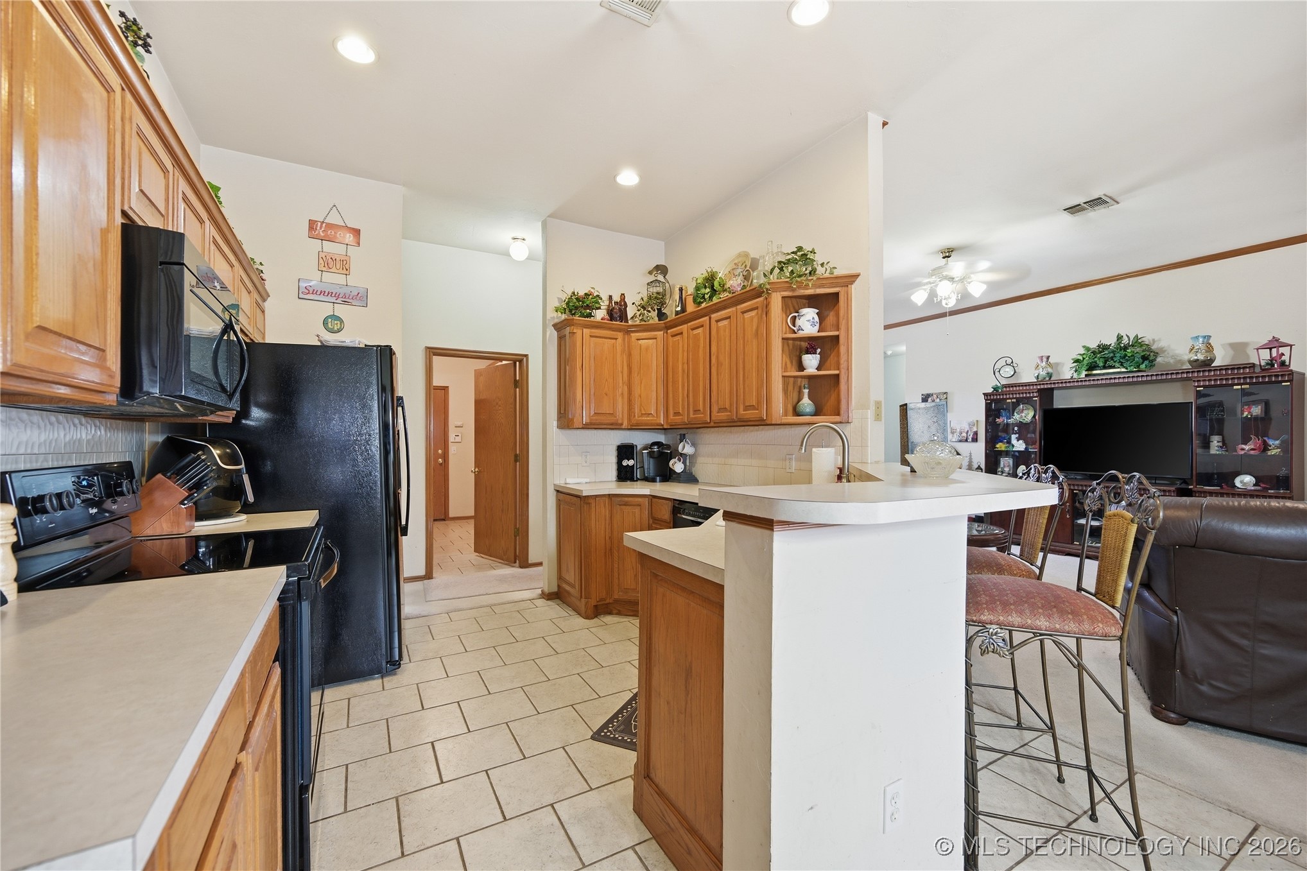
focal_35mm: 14
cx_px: 654
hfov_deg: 104.3
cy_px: 436
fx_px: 508
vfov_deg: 81.2
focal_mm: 14
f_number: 4.5
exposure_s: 1/30
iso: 100
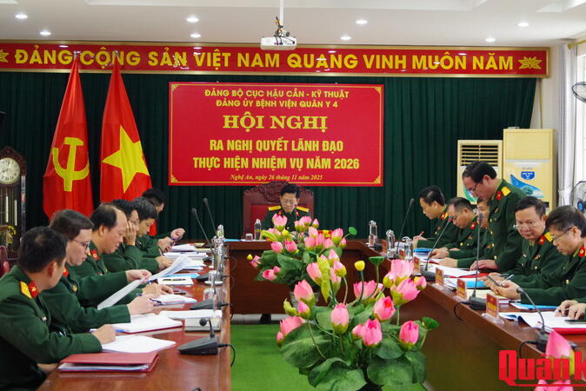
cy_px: 160
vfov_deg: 23.4
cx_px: 314
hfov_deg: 34.5
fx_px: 944
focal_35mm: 58
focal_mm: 31
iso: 3200
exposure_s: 1/60
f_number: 6.3
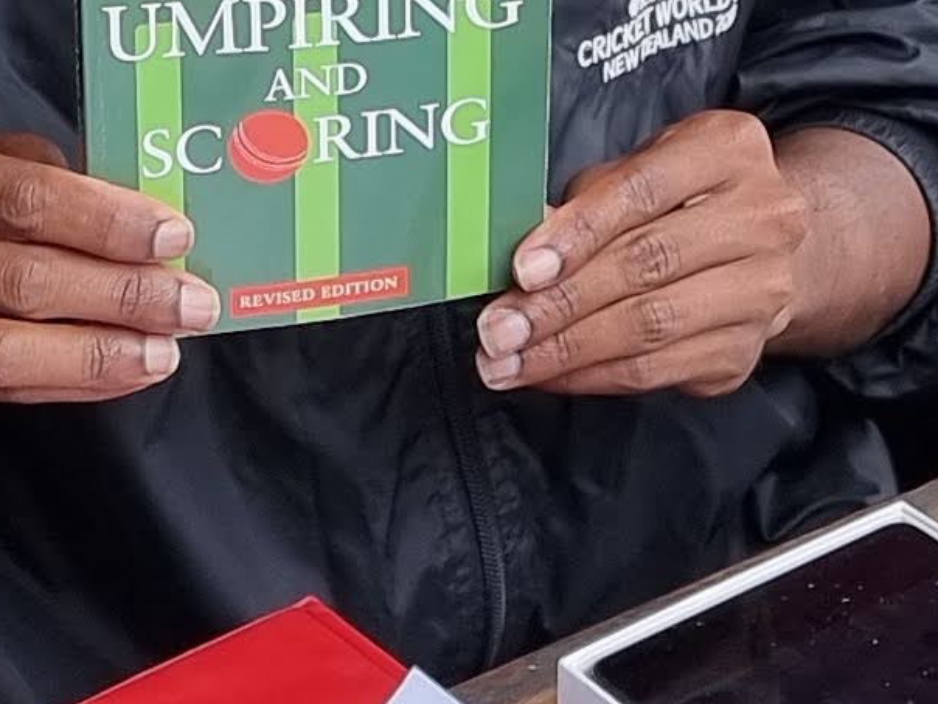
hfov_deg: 12.4
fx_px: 4308
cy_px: -1105
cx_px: 357
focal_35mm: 159
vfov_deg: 8.4
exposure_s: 1/127
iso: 50
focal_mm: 6.7
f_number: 1.8
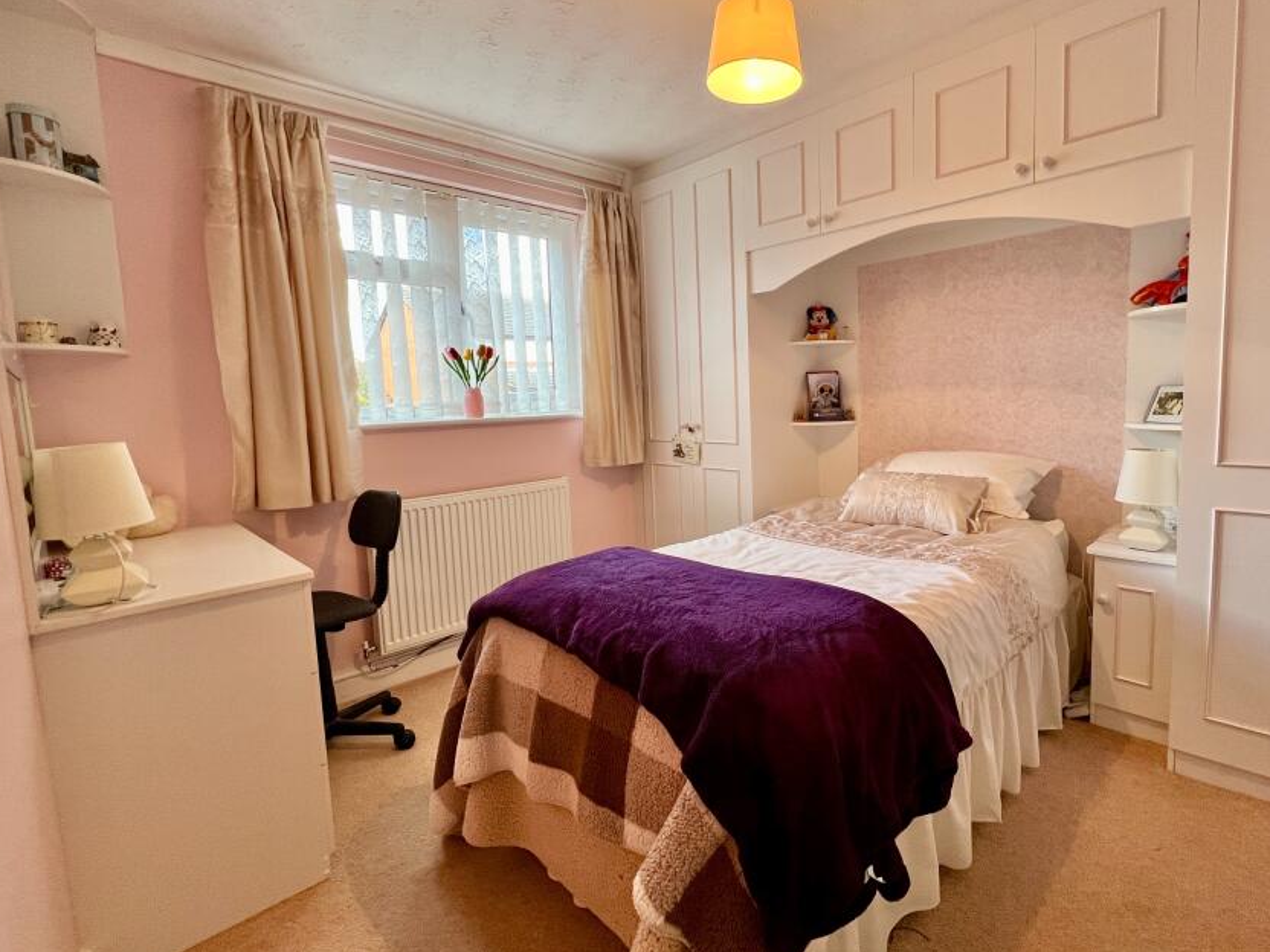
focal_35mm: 16
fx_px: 587
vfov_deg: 78.1
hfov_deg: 94.1
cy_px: 458
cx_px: 708
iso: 160
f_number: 1.8
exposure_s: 1/100
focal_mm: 1.57
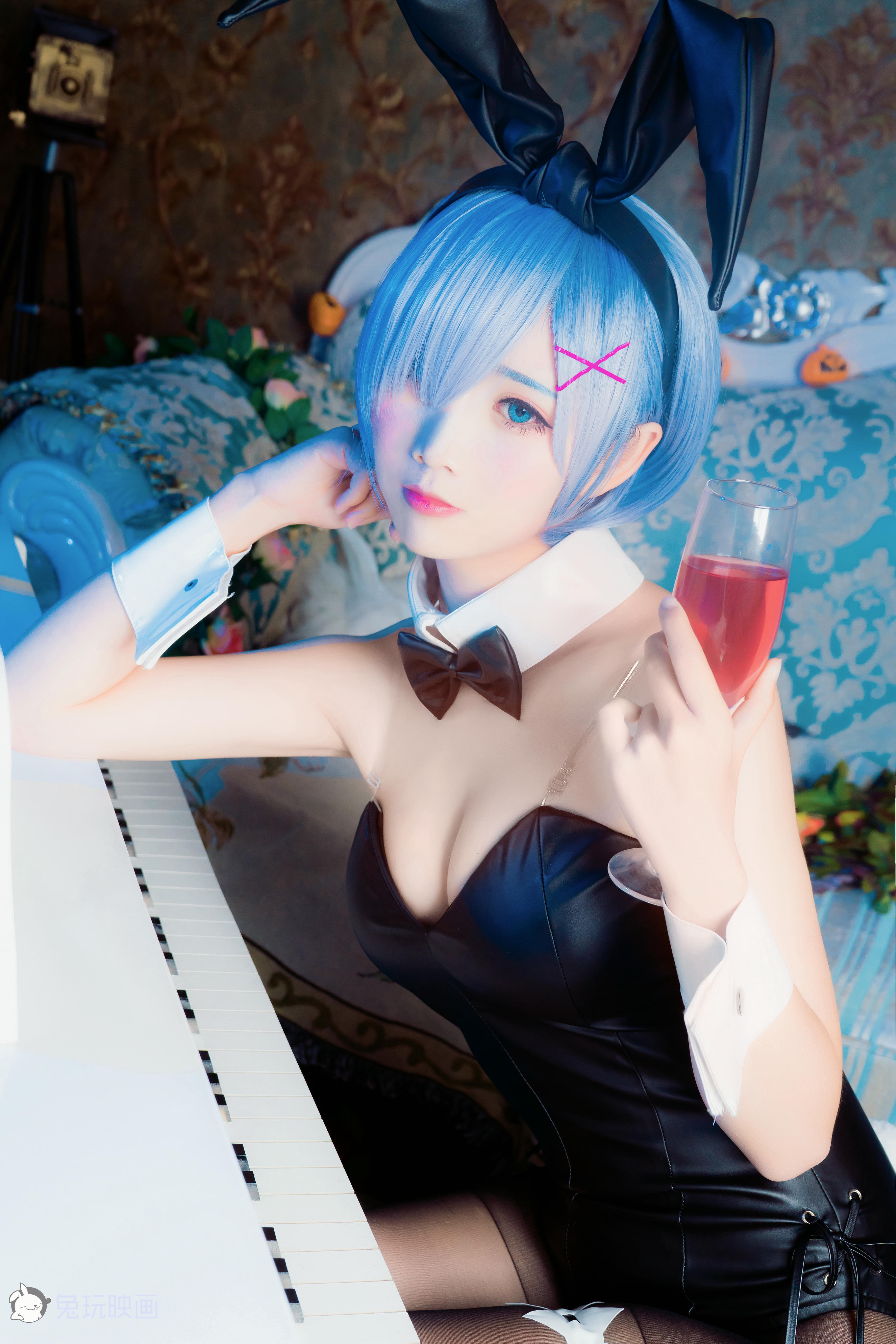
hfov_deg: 30.5
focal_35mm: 44
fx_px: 1642
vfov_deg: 44.5
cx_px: 448
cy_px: 672
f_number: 7.1
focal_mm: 44
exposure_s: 1/80
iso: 1600
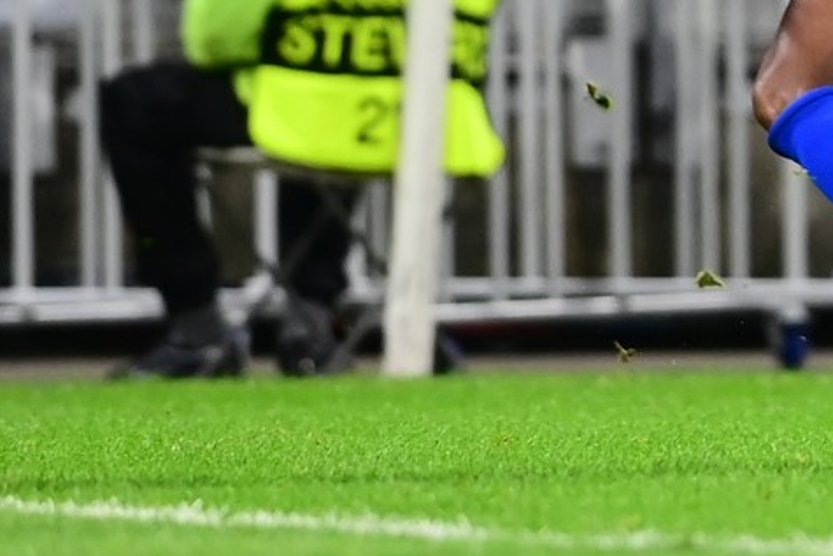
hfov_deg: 2.0
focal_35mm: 1011
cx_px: 703
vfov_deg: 1.4
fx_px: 23399
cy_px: -126
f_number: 3.2
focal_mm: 400
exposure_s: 1/1000
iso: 2500
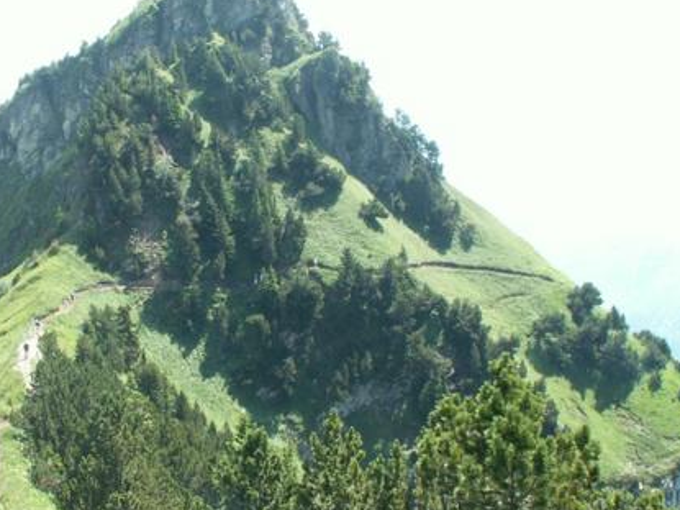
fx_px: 1060
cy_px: 307
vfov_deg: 27.0
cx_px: 220
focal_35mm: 54
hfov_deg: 35.2
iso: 50
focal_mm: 5.86
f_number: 7.1
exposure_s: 1/40
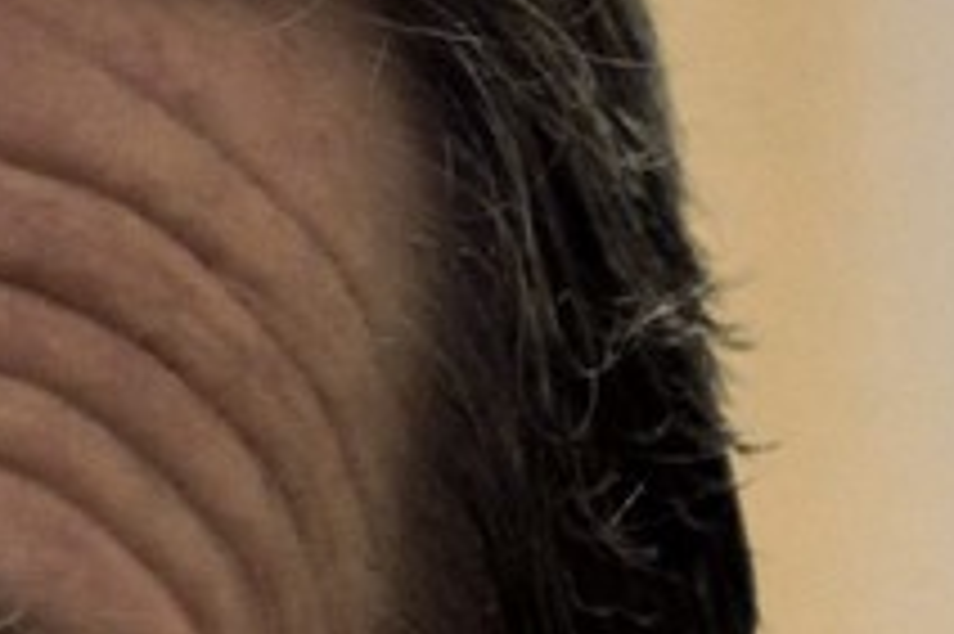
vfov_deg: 4.0
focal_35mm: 340
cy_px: 1308
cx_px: -2547
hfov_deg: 5.5
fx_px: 9003
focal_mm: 45
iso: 1600
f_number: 4.5
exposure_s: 1/60
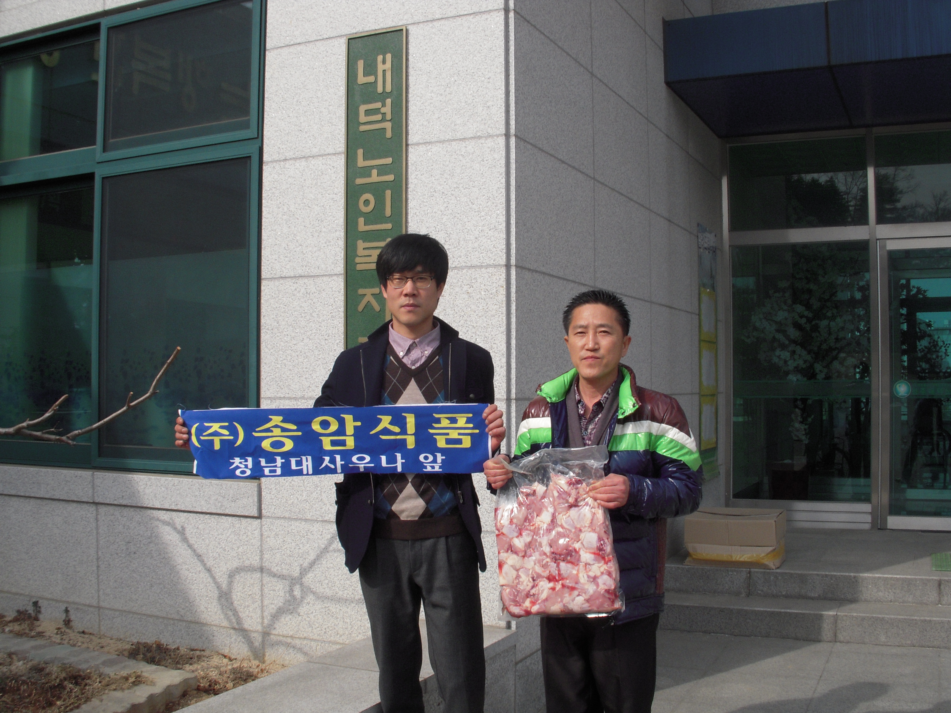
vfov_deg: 37.7
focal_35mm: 38
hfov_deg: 49.0
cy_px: 356
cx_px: 476
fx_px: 1044
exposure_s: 1/250
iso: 100
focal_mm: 6.3
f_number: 6.6
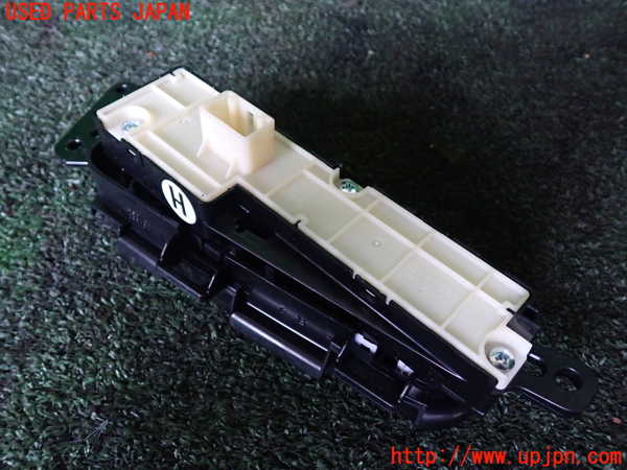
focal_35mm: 30
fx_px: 543
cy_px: 235
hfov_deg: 60.0
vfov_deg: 46.8
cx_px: 314
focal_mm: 5.4
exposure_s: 1/15
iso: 800
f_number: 2.3
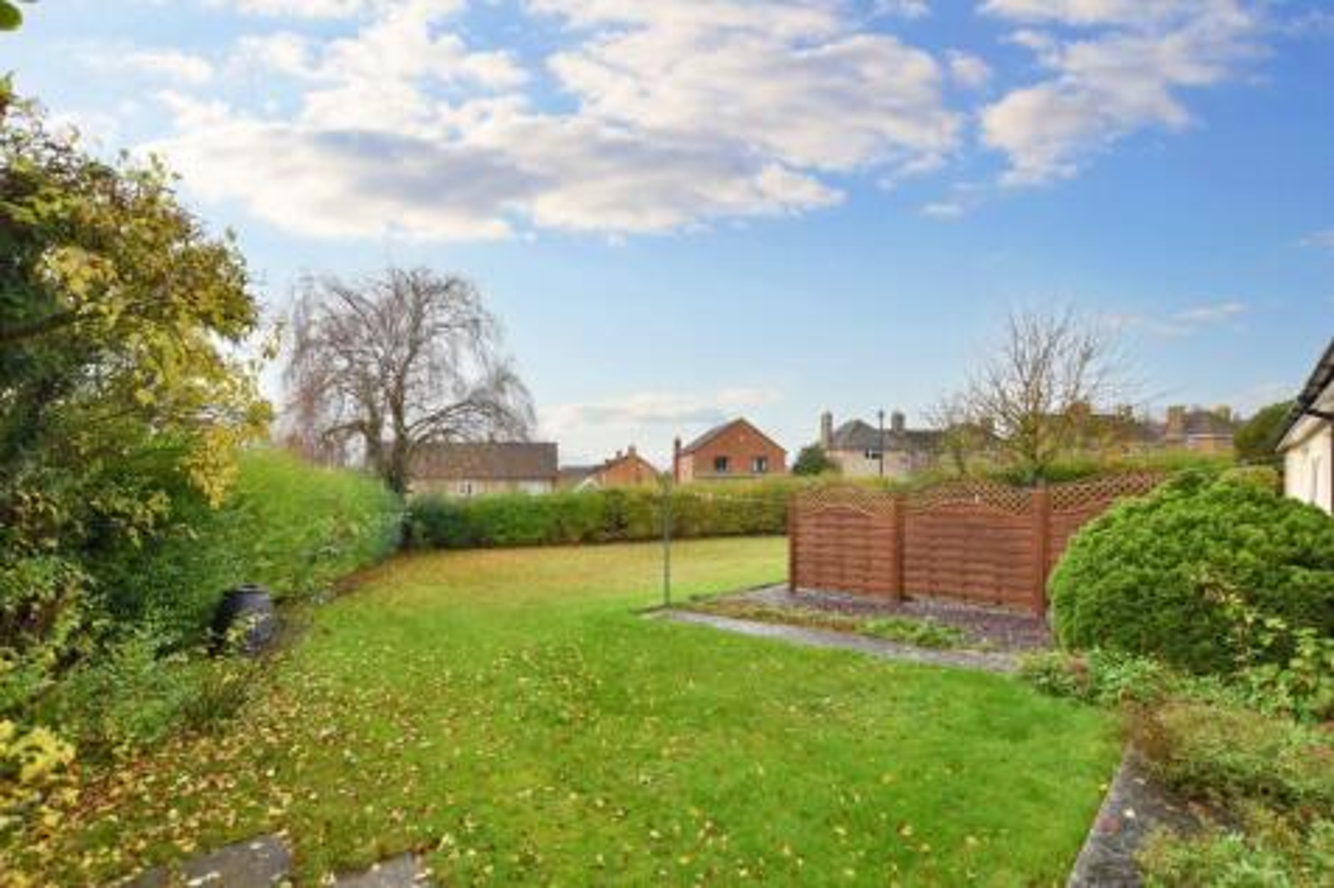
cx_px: 667
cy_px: 444
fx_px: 556
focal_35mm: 15
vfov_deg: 77.3
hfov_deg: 100.4
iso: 200
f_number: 6.3
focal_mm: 10
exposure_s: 1/250
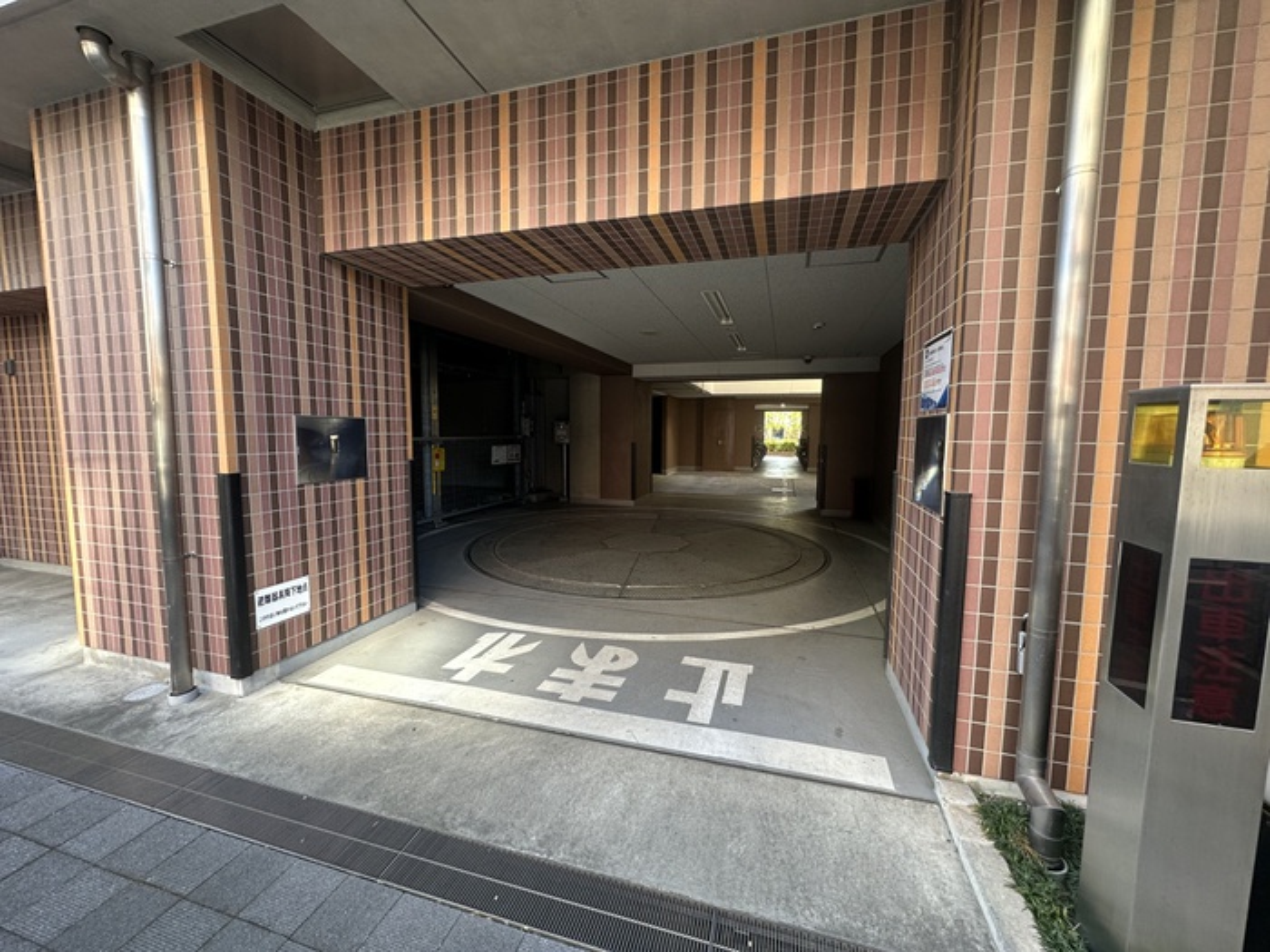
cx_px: 635
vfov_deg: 85.7
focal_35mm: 14
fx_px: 514
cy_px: 476
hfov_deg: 102.1
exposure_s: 1/99
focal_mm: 2.22
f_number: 2.2
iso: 125
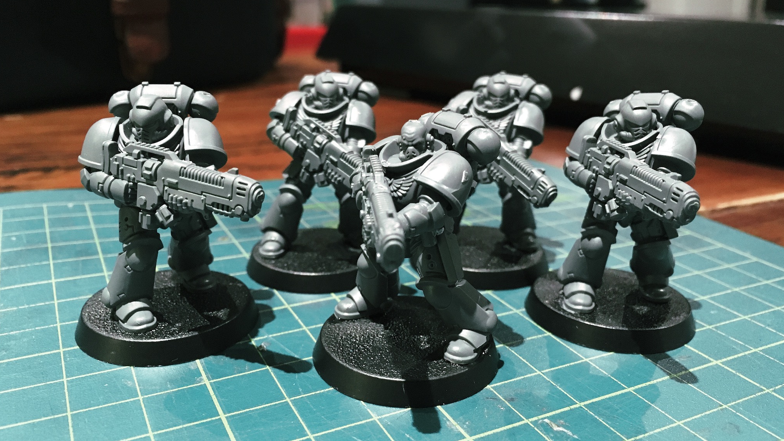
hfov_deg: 61.0
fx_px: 665
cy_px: 204
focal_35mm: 32
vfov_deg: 36.6
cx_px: 394
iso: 400
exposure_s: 1/15
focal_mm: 4.15
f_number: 2.2
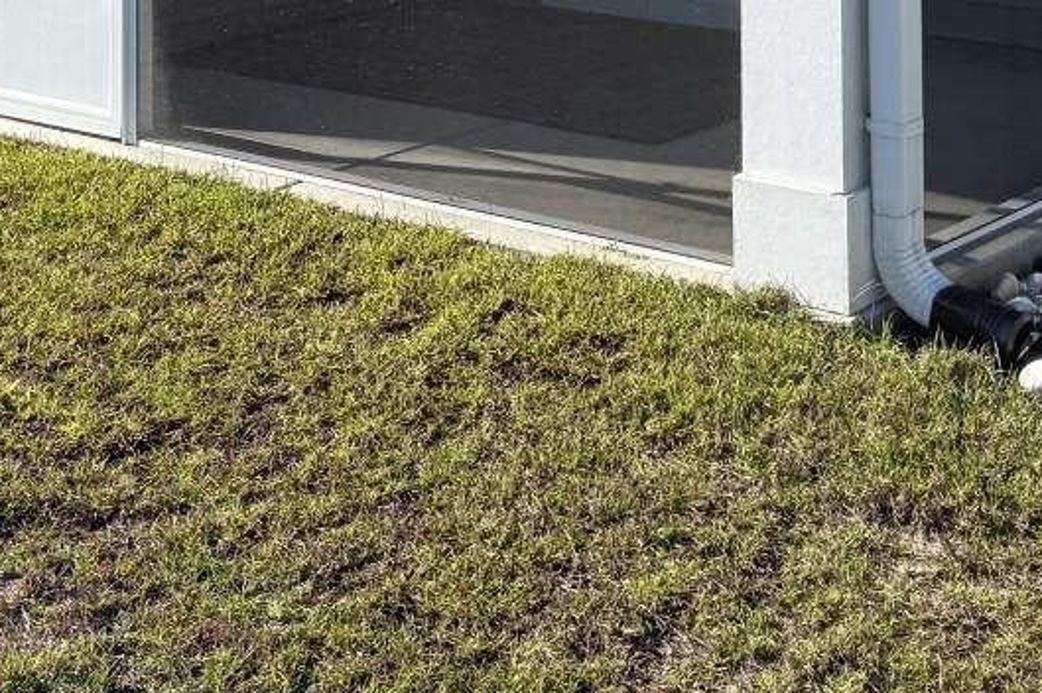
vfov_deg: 18.2
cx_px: 605
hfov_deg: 29.6
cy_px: -276
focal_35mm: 68
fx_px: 1967
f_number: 1.78
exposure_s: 1/3584
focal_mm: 6.76
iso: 80
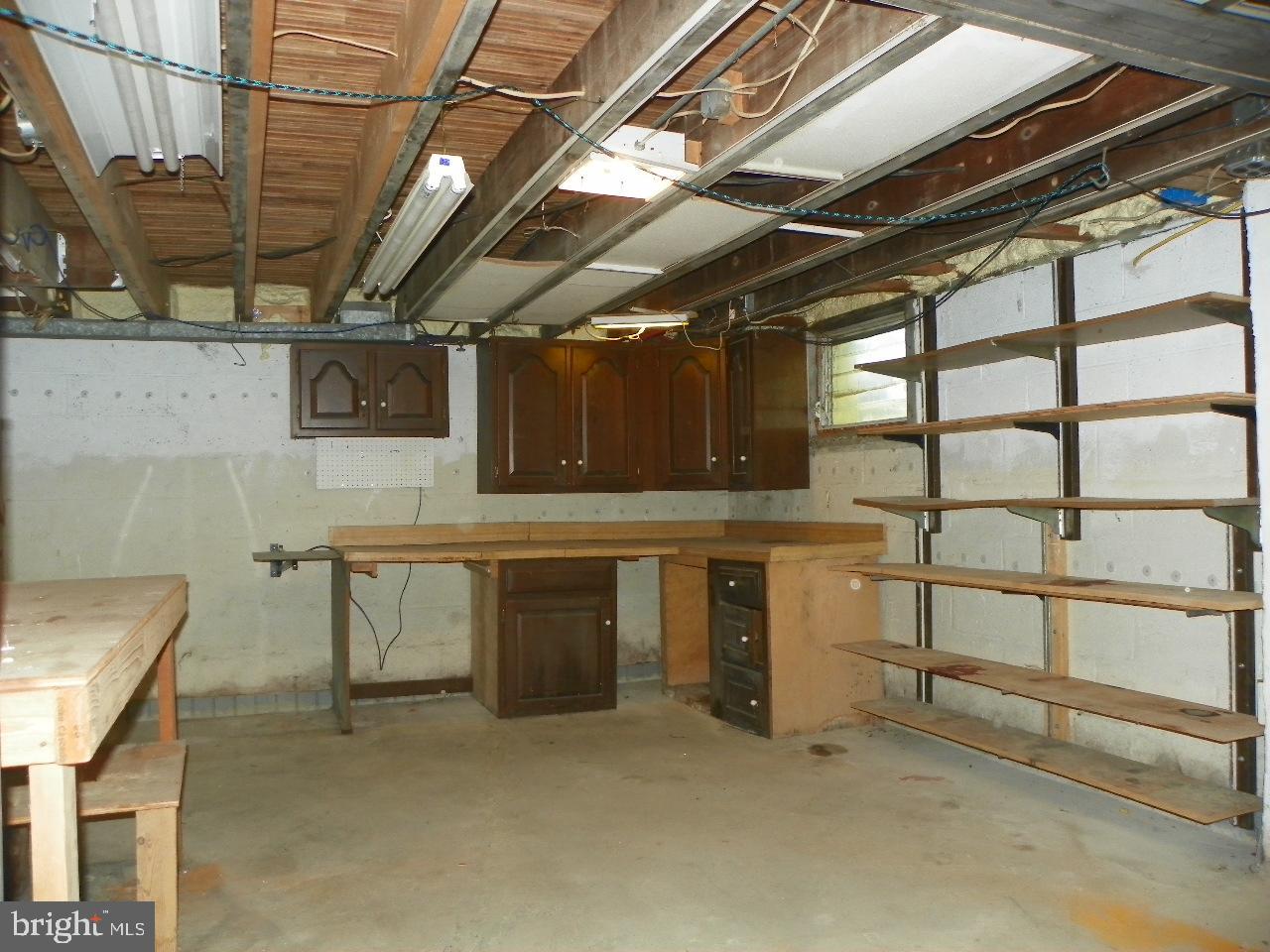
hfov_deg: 67.3
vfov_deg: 53.1
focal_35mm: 26
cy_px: 476
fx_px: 954
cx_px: 635
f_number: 2.8
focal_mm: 4.6
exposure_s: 1/30
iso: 200
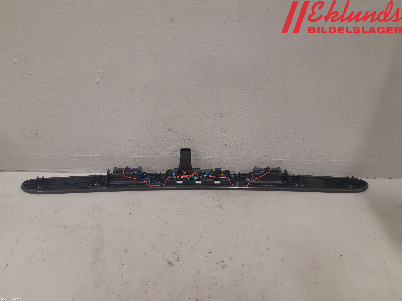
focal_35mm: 26
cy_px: 150
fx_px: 302
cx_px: 201
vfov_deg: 53.1
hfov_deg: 67.3
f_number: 1.7
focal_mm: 3.93
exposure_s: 1/50
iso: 125
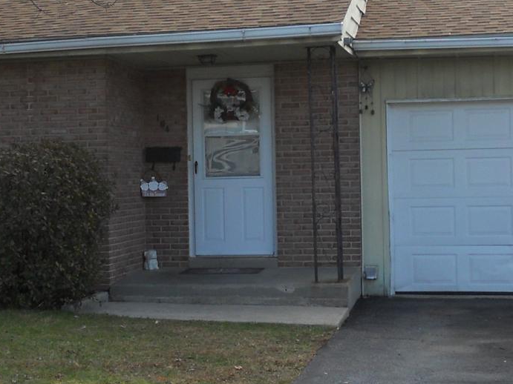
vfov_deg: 17.8
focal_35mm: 83
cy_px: 161
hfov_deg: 23.4
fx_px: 1230
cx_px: 145
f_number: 2.7
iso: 80
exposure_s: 1/400
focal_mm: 5
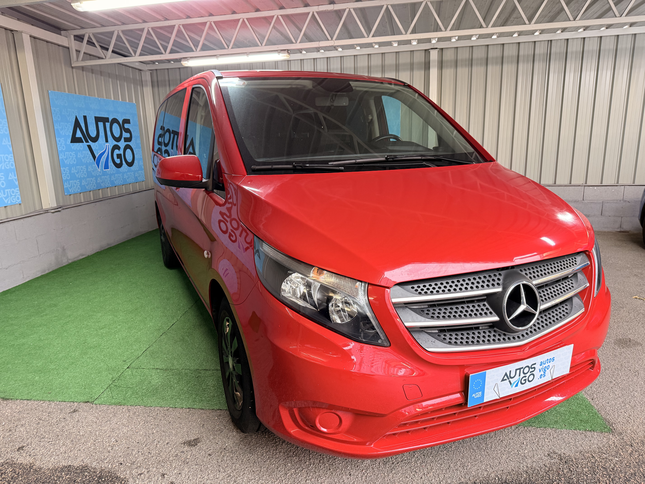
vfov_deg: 56.8
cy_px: 242
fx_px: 447
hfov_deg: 71.6
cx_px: 322
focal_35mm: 24
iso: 250
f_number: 1.78
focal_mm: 6.76
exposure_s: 1/50
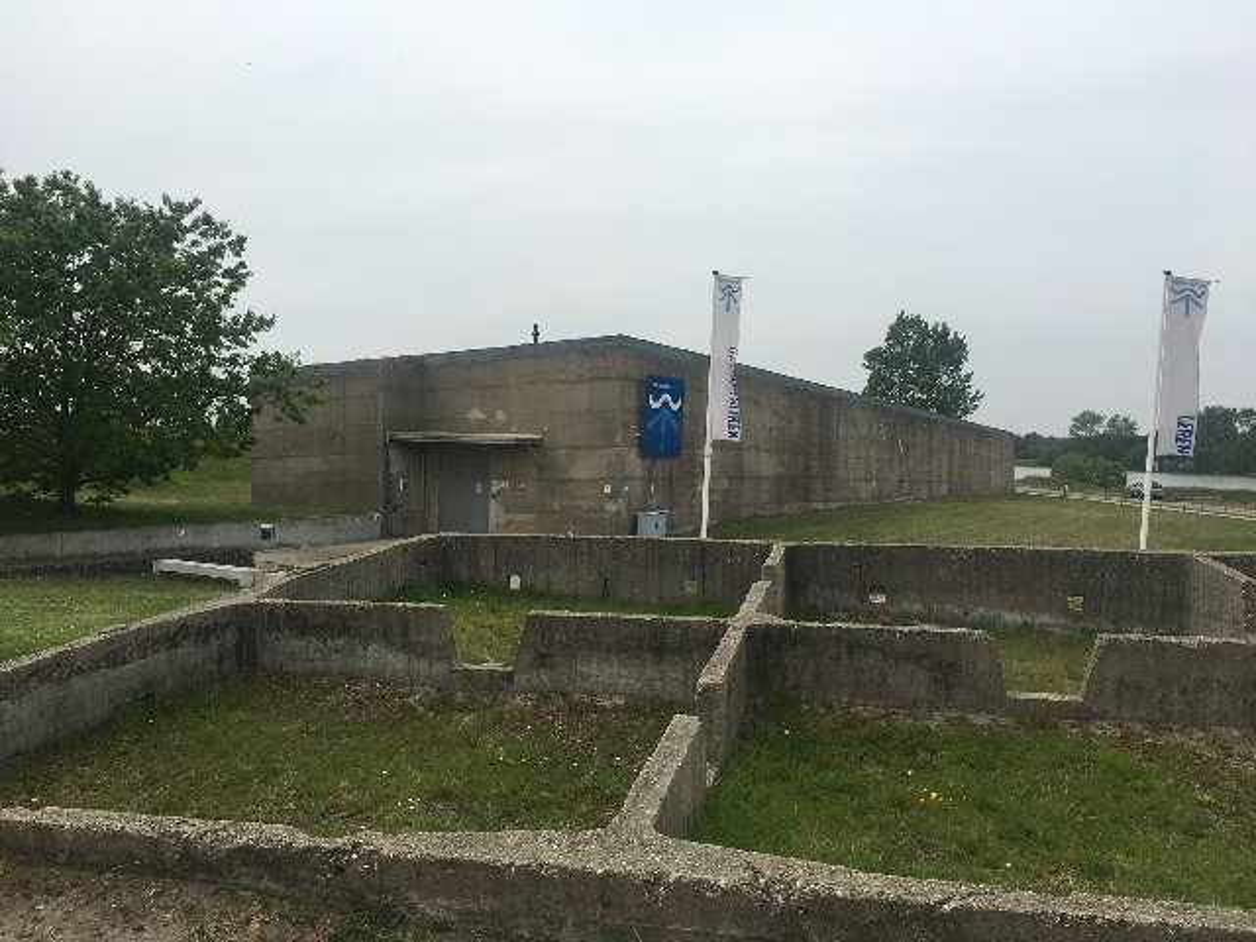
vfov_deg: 48.2
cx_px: 628
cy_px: 471
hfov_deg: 61.7
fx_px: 1052
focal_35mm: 29
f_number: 2.2
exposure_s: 1/1748
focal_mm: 4.15
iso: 25
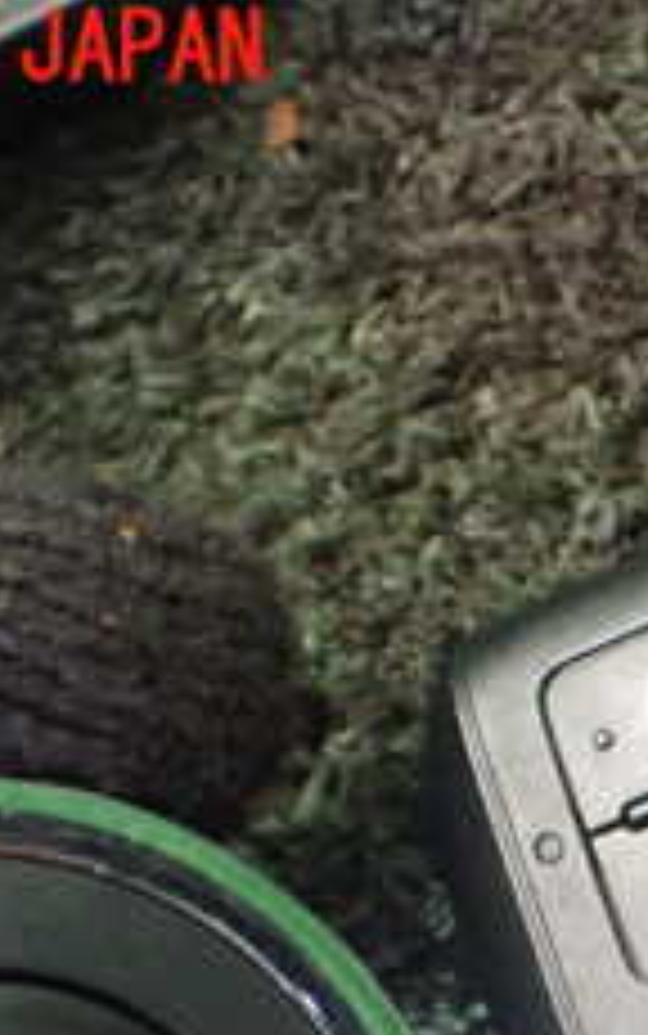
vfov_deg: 23.9
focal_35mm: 83
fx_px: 2342
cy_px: 1008
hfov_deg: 15.2
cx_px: 796
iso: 800
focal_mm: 5.4
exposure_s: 1/40
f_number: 2.3
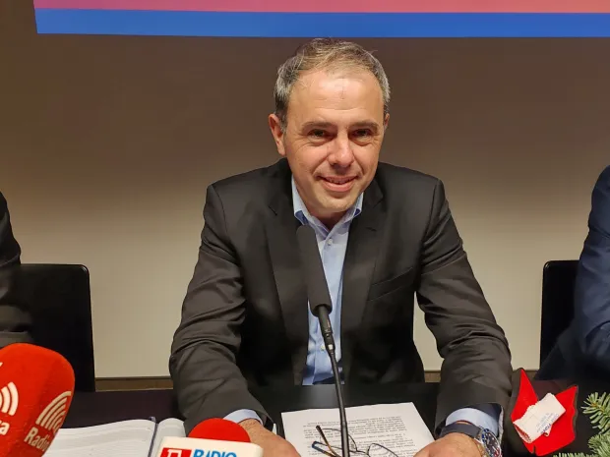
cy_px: 228
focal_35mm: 34
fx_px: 599
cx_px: 305
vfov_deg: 41.8
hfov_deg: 54.0
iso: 640
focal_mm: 6.12
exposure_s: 1/100
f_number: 1.9
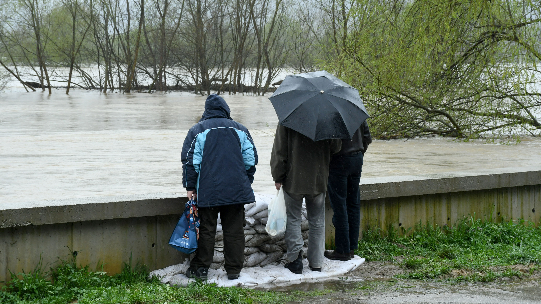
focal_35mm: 111
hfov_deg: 19.3
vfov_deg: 10.9
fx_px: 1592
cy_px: 141
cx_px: 269
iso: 800
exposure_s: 1/200
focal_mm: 70
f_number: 11
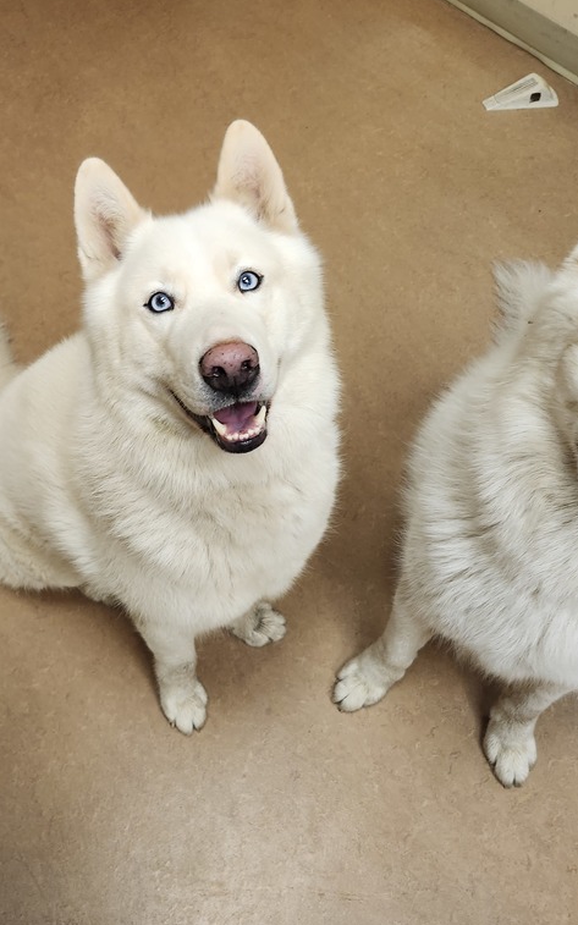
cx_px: 186
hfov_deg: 37.8
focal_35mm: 33
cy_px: 461
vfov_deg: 58.1
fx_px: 832
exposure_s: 1/120
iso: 400
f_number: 1.8
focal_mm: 5.54
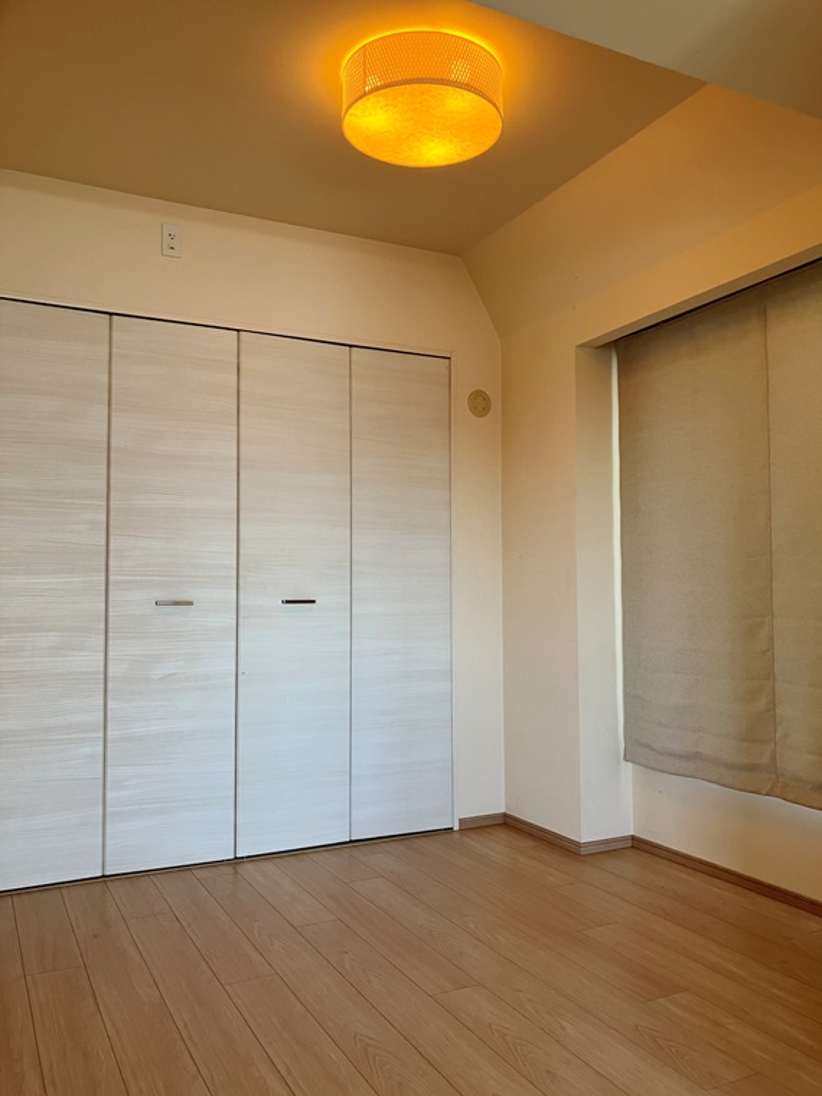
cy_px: 548
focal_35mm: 28
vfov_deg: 63.4
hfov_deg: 49.7
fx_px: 887
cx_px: 411
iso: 64
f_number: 1.8
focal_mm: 3.99
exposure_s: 1/50
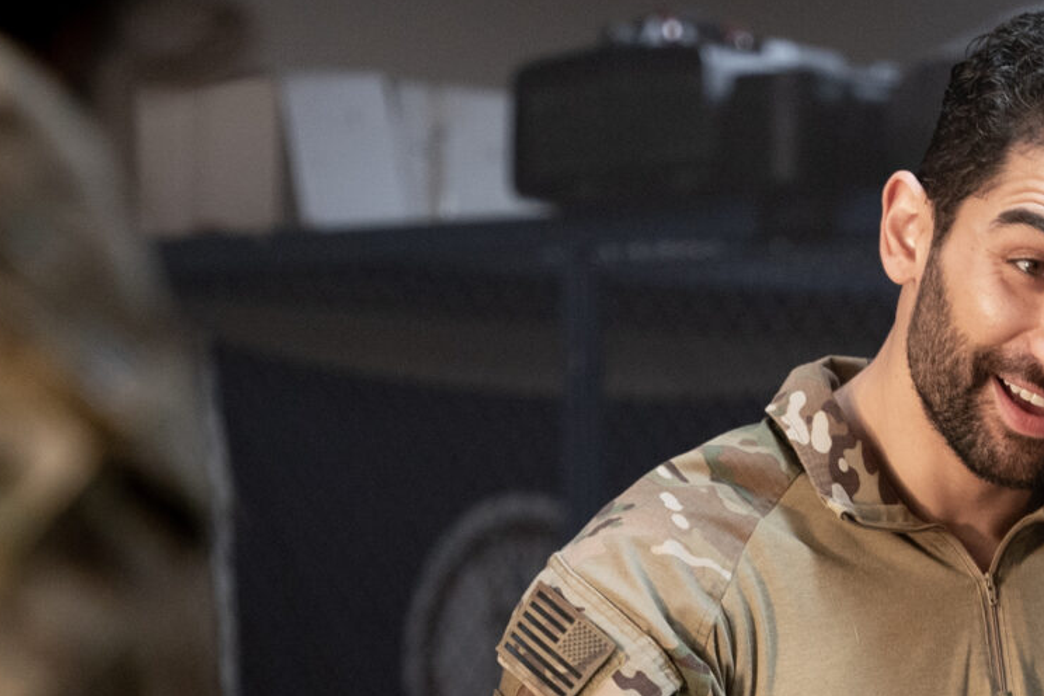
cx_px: 742
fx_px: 6988
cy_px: 876
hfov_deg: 8.5
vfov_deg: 5.7
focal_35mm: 241
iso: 1250
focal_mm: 70
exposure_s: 1/160
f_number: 2.8
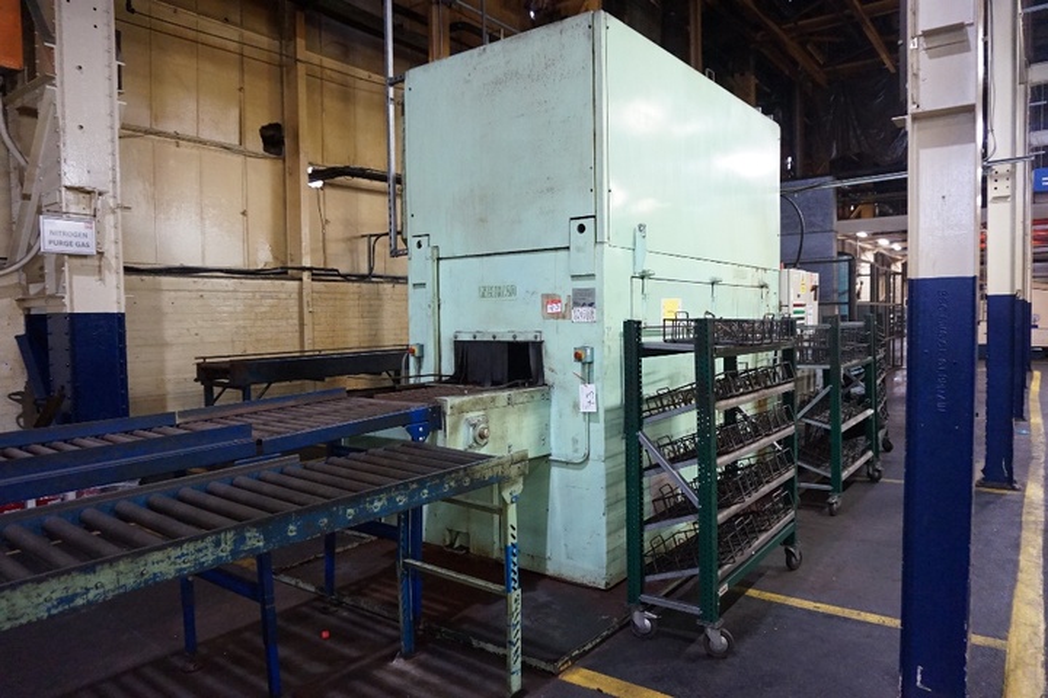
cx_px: 524
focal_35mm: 24
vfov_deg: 53.1
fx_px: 699
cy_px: 349
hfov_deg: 73.7
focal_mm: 16
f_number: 3.5
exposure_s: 1/60
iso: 3200
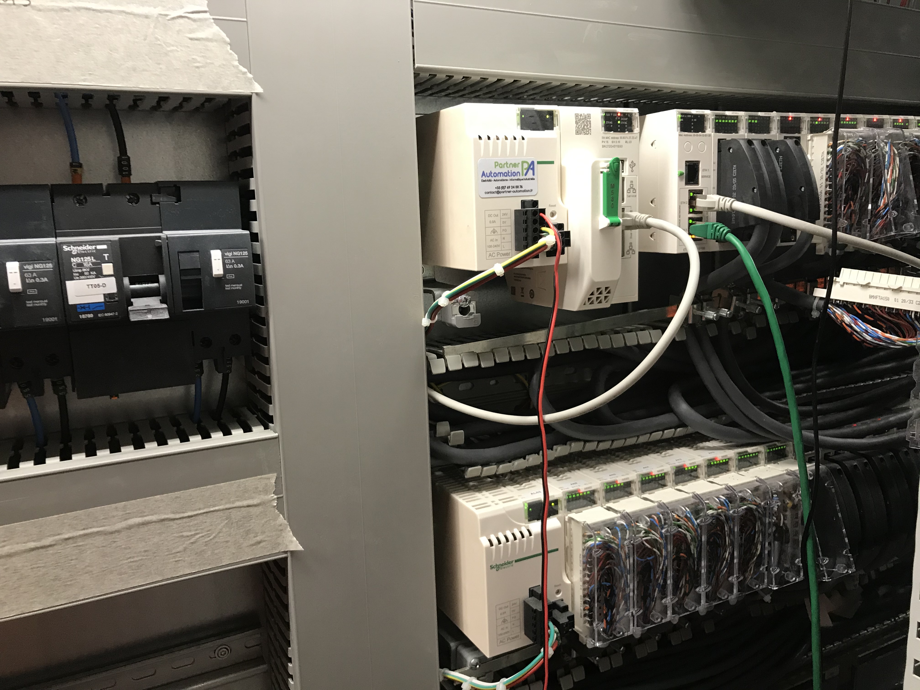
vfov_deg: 49.7
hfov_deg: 63.4
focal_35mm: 28
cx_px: 460
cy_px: 345
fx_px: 744
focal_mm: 3.99
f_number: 1.8
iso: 40
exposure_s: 1/17
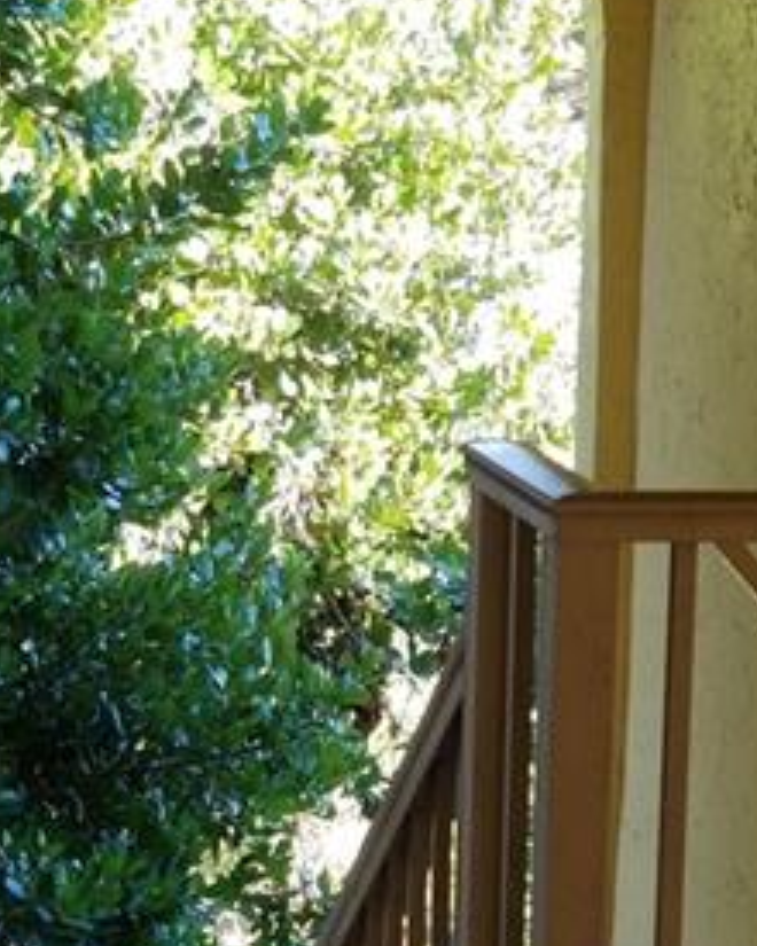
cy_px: 554
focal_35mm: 142
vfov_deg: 13.6
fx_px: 3977
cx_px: 286
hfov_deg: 10.9
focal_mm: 6
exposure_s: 1/60
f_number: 2.4
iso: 40
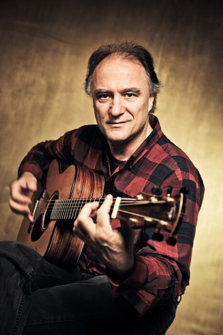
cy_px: 168
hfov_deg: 24.2
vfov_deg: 35.6
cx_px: 112
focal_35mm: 56
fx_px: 520
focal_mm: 56
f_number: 3.5
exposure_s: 1/80
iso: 400
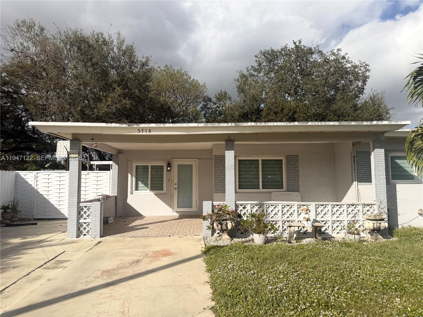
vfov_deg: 56.8
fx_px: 293
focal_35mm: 24
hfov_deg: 71.6
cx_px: 212
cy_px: 158
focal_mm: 6.76
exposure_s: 1/8130
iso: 80
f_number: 1.78
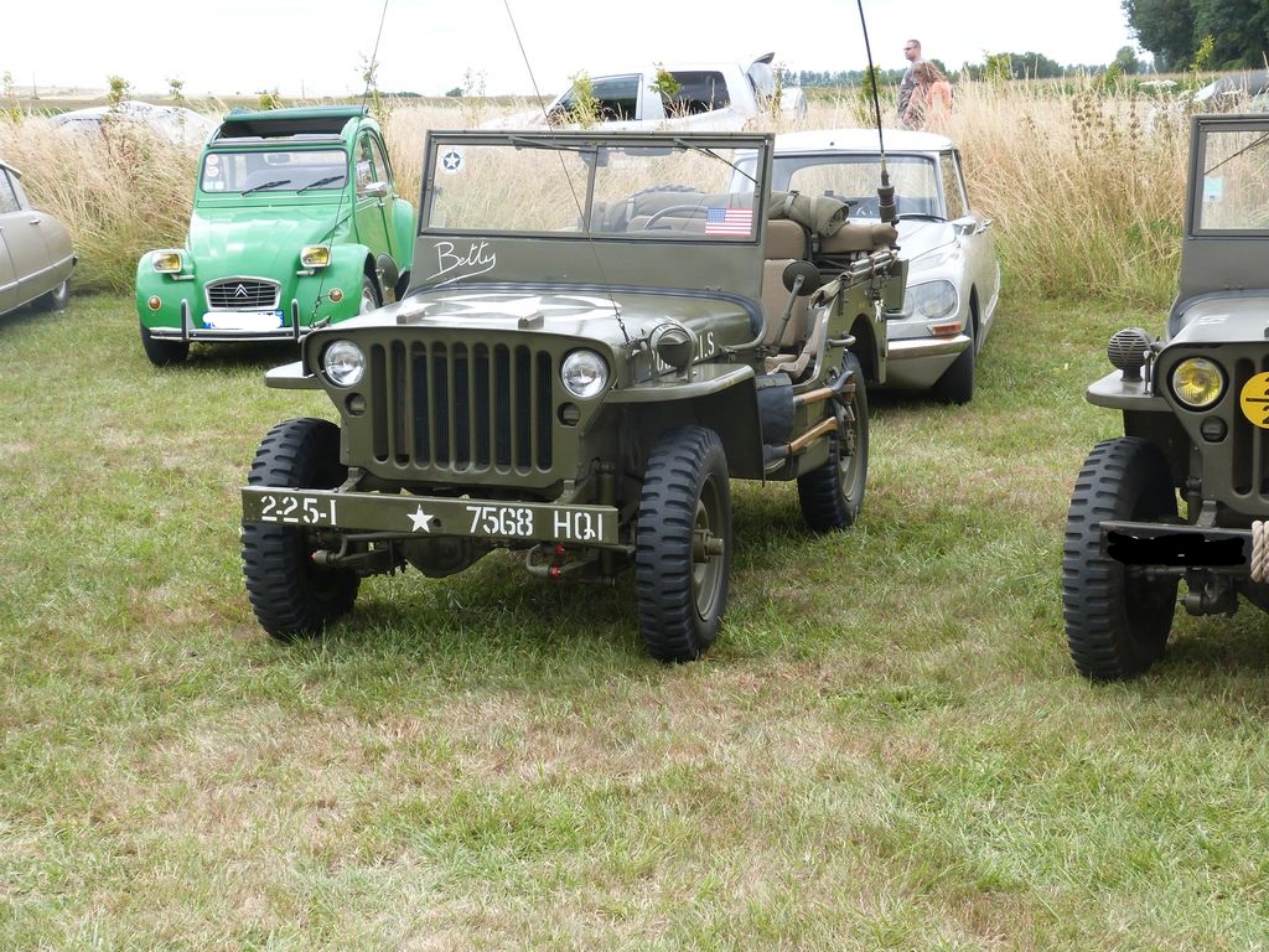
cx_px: 634
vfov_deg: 25.2
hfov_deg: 33.2
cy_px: 476
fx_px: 2126
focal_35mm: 58
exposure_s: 1/200
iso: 100
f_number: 4.5
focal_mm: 10.5
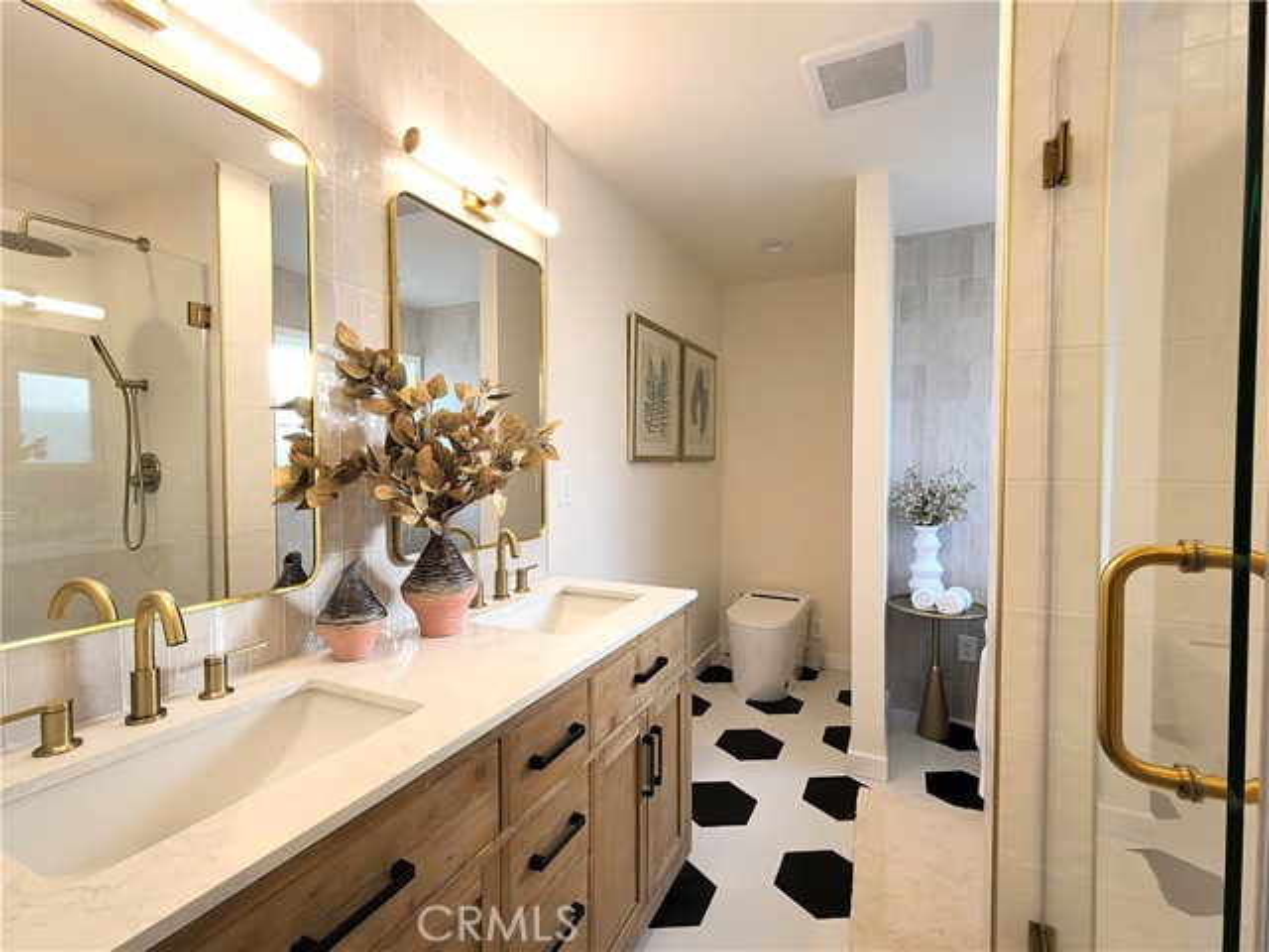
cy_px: 476
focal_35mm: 15
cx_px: 634
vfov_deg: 81.7
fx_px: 550
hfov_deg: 98.2
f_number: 2.2
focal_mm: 1.95
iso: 160
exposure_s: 1/120
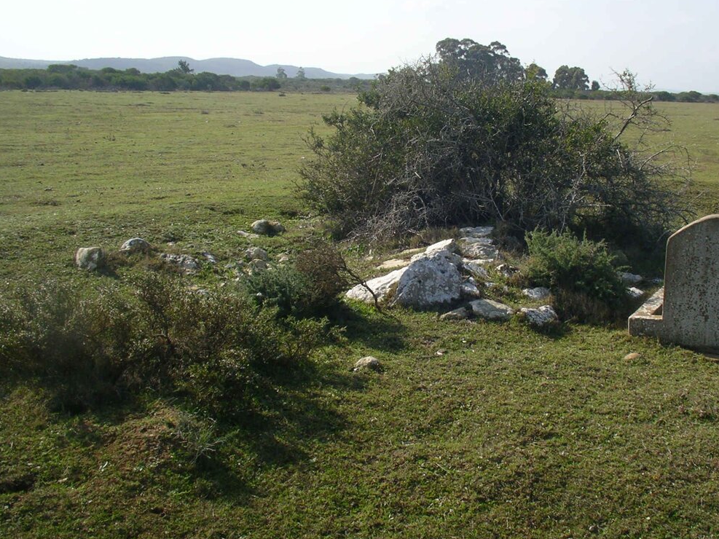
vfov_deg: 32.2
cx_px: 436
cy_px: 250
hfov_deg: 41.9
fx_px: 935
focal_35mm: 45
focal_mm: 5.7
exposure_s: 1/125
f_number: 6.9
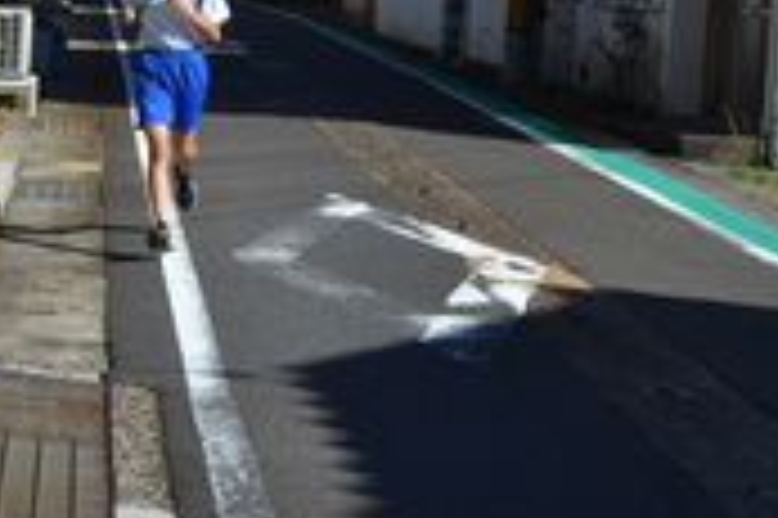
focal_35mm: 90
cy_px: 86
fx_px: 1943
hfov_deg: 21.8
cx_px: -16
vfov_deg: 15.0
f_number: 8
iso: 100
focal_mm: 26
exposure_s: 1/250
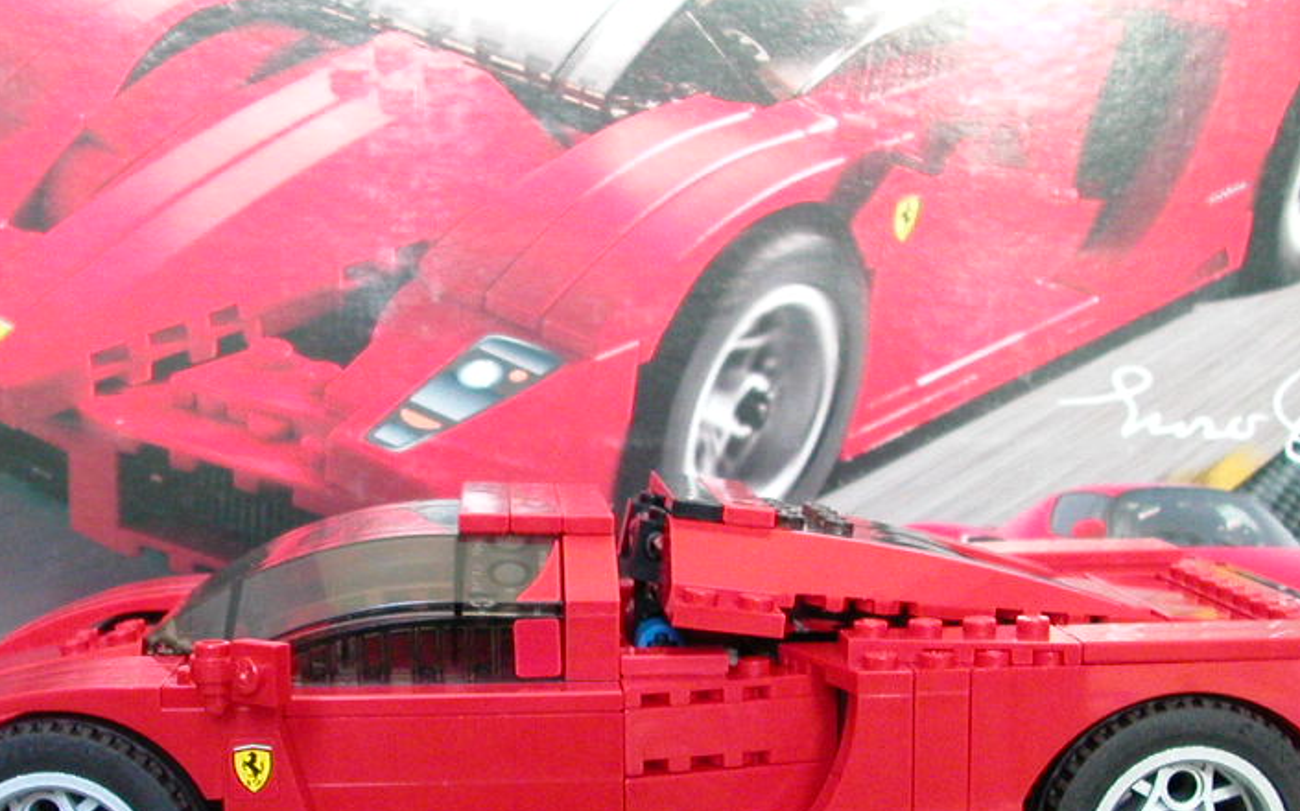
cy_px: 586
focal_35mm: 57
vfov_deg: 22.6
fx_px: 2019
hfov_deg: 35.7
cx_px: 605
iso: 393
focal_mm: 5.6
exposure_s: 1/26.7
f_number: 2.7
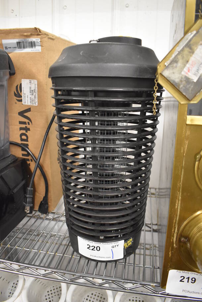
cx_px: 101
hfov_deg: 48.0
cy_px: 151
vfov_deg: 67.3
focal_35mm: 27
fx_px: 227
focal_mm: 18
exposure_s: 1/125
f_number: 3.5
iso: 2800
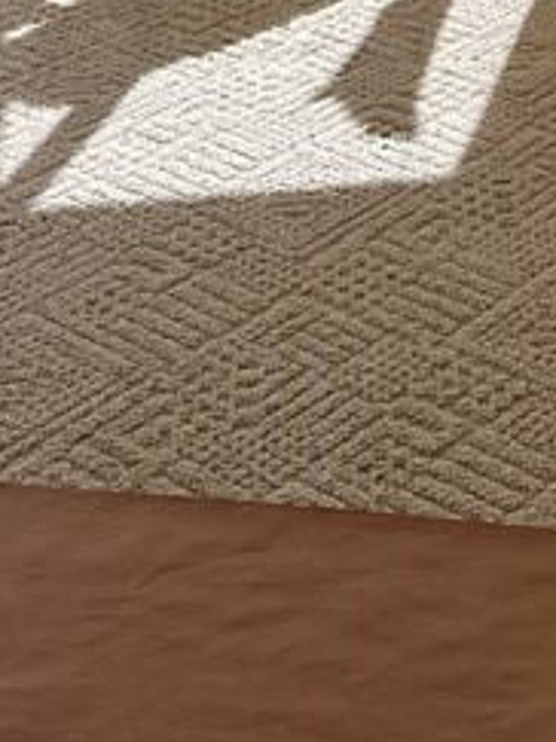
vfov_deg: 16.6
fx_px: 2165
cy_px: -537
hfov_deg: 13.5
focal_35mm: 101
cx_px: 901
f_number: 1.78
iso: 80
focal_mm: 6.86
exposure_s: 1/1095
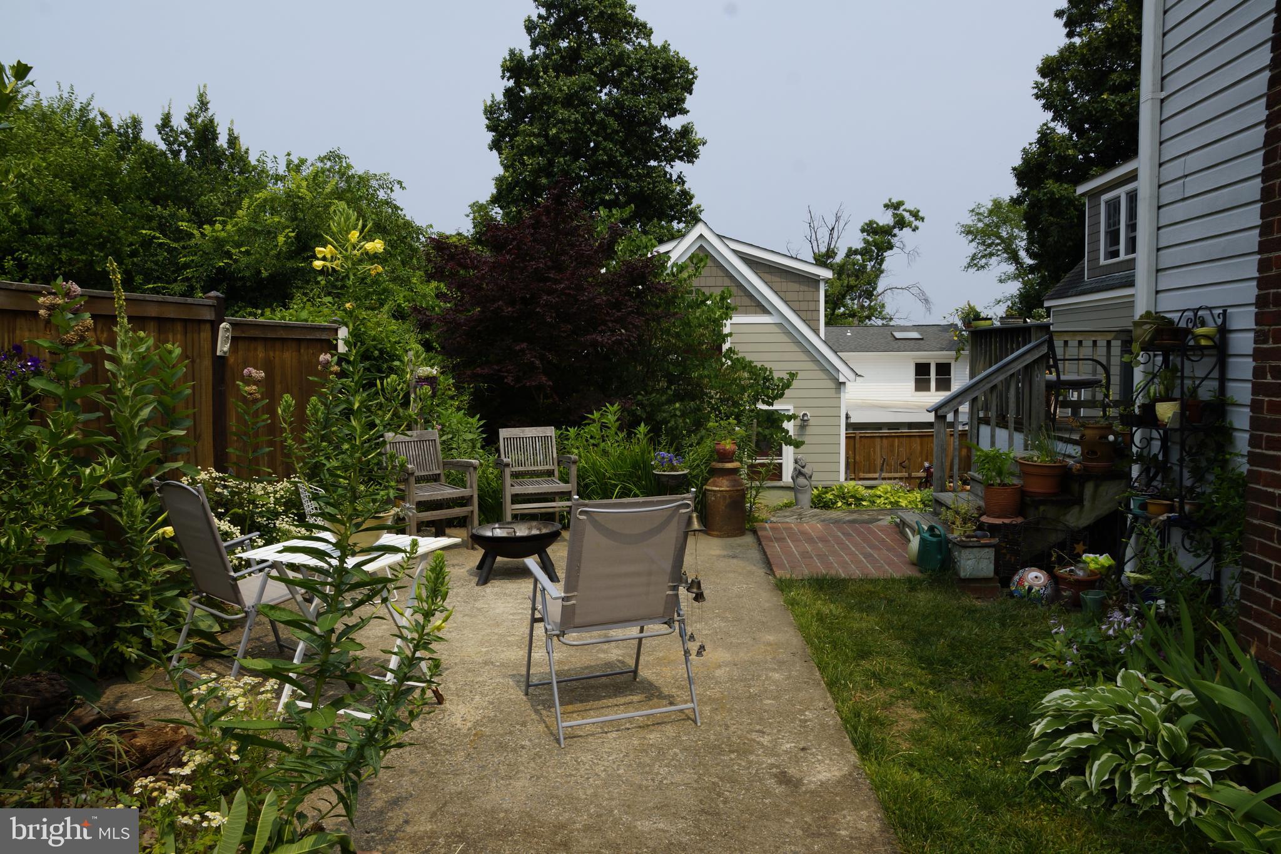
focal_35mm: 24
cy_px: 427
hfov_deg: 73.7
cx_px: 640
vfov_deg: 53.1
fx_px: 854
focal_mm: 16
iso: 100
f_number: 13
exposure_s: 1/125
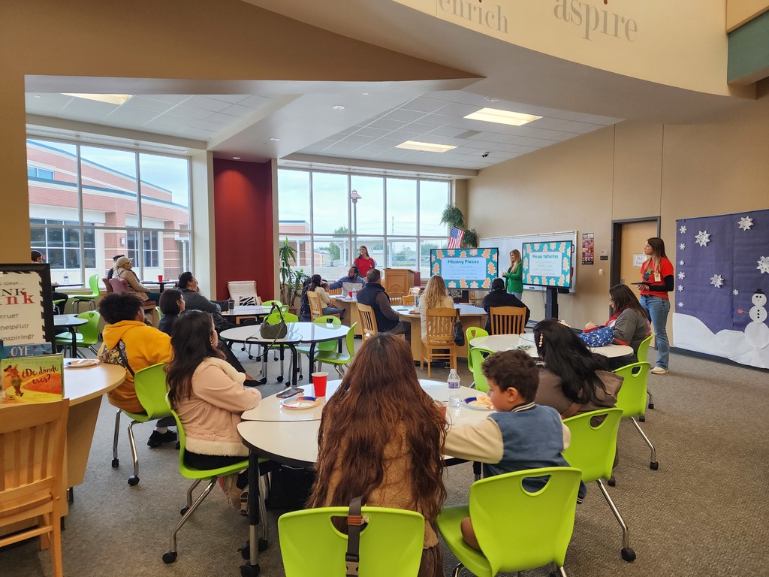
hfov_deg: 73.9
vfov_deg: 58.9
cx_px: 384
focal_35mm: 23
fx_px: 511
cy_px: 288
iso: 125
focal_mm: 6.4
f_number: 1.8
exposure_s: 1/60
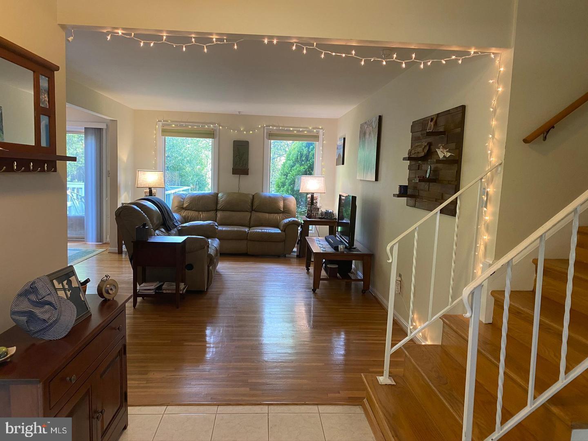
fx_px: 442
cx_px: 294
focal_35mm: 26
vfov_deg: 53.1
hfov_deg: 67.3
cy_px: 220
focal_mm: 4.25
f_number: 1.8
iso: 160
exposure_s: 1/60
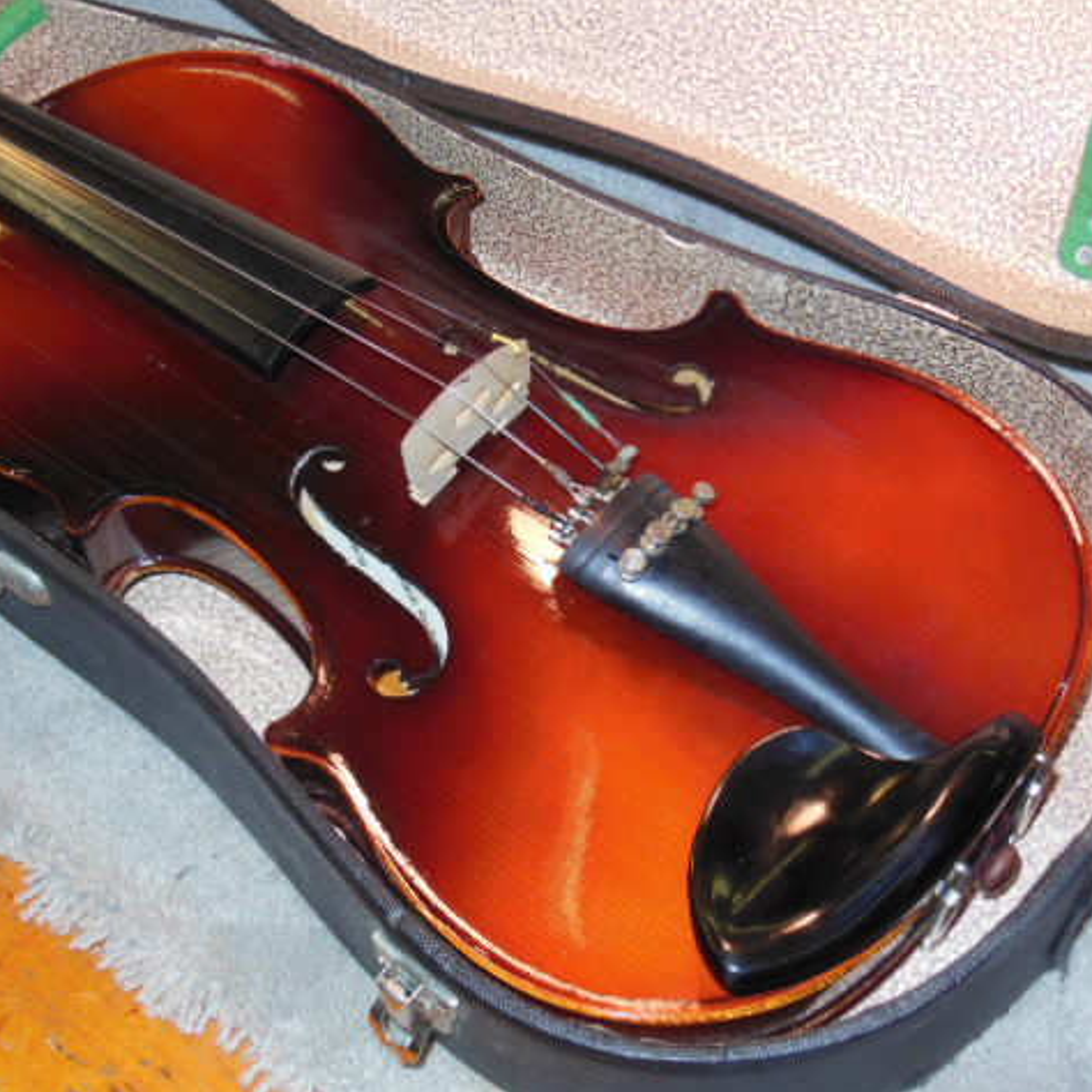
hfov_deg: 27.7
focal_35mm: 62
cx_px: 456
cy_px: 548
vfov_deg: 27.7
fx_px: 2213
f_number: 4.7
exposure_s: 1/60
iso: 200
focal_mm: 9.3
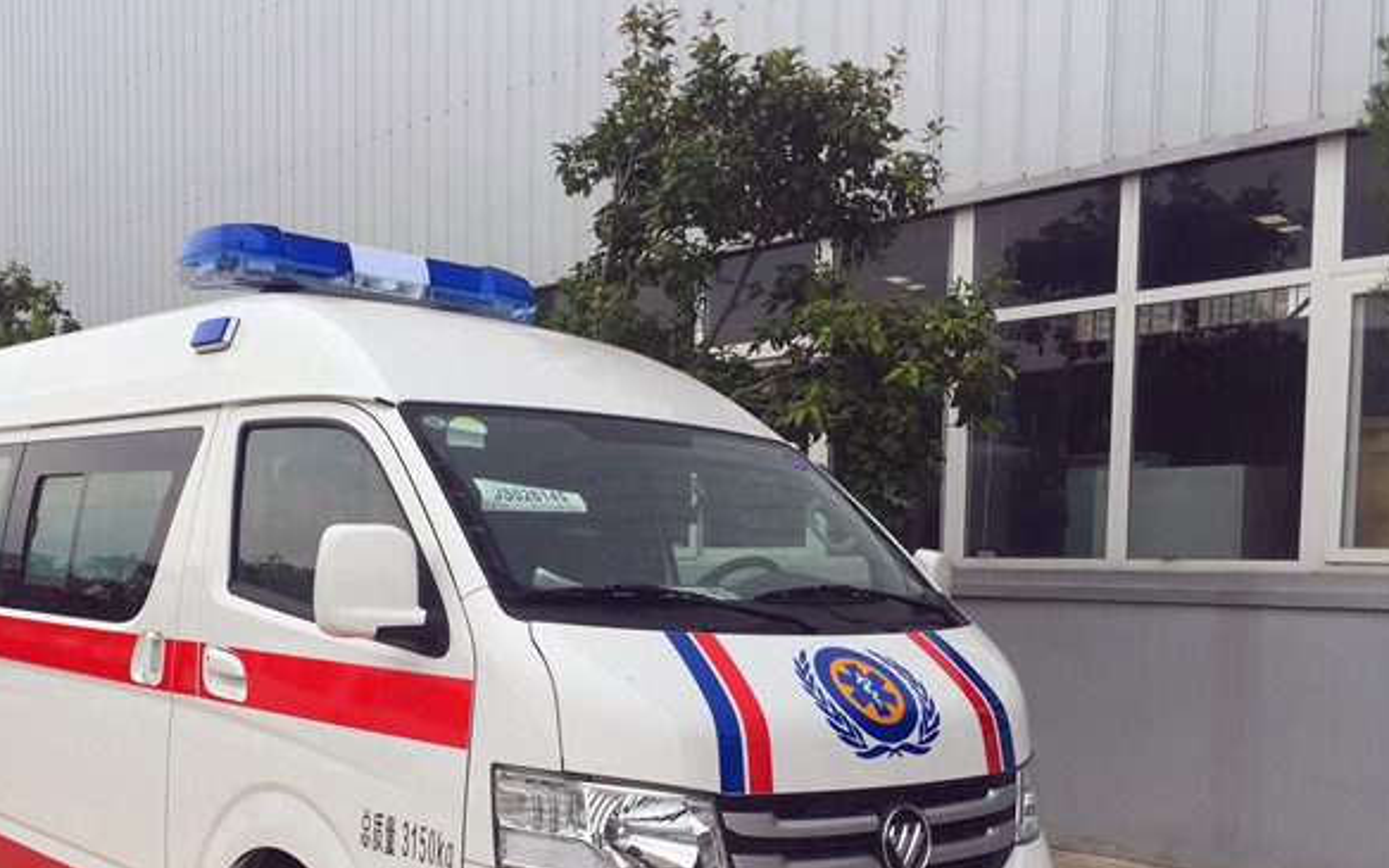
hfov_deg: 48.8
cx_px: 516
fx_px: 1514
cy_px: 654
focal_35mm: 40
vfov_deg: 31.4
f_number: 2.2
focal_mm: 4.15
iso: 32
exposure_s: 1/1319
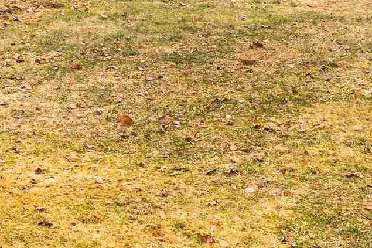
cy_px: -274
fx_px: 1250
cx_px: 2
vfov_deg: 10.3
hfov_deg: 16.6
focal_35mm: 121
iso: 400
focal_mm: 25
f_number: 8
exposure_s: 1/60
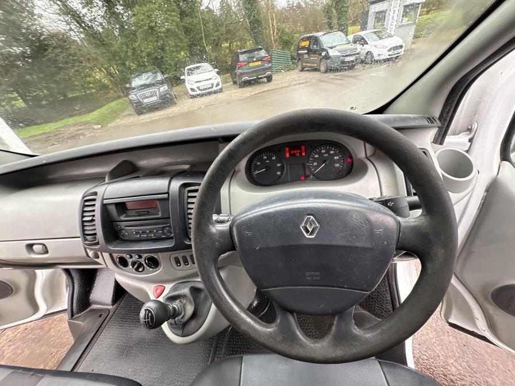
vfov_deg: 85.7
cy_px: 193
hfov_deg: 102.1
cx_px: 258
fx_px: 208
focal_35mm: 14
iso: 200
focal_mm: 2.22
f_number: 2.2
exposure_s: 1/93
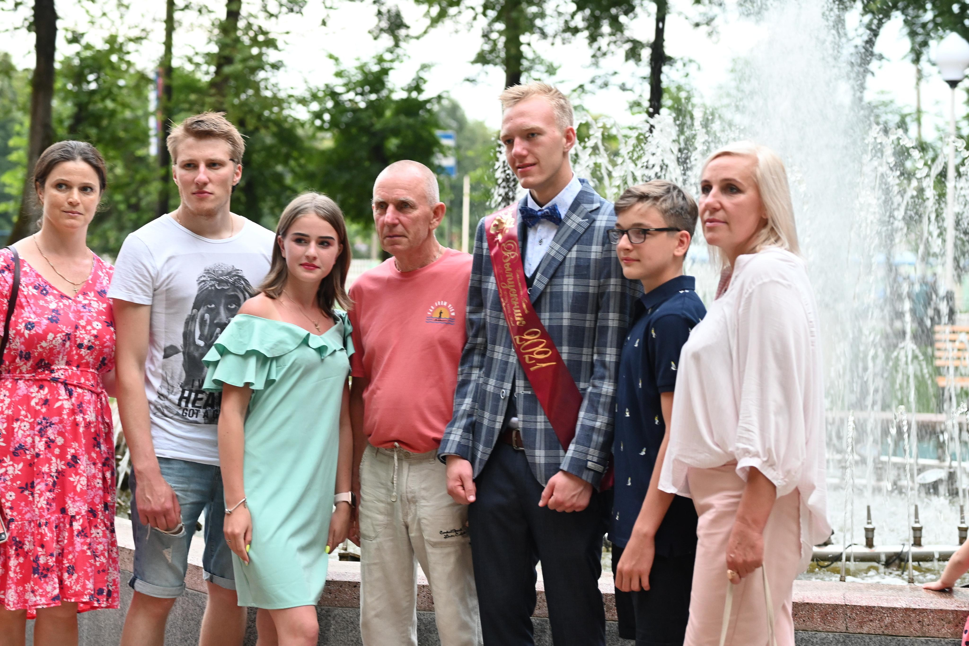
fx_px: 2019
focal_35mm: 75
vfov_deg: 18.2
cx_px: 484
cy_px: 323
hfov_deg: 27.0
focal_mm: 50
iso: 1250
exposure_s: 1/125
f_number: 2.8
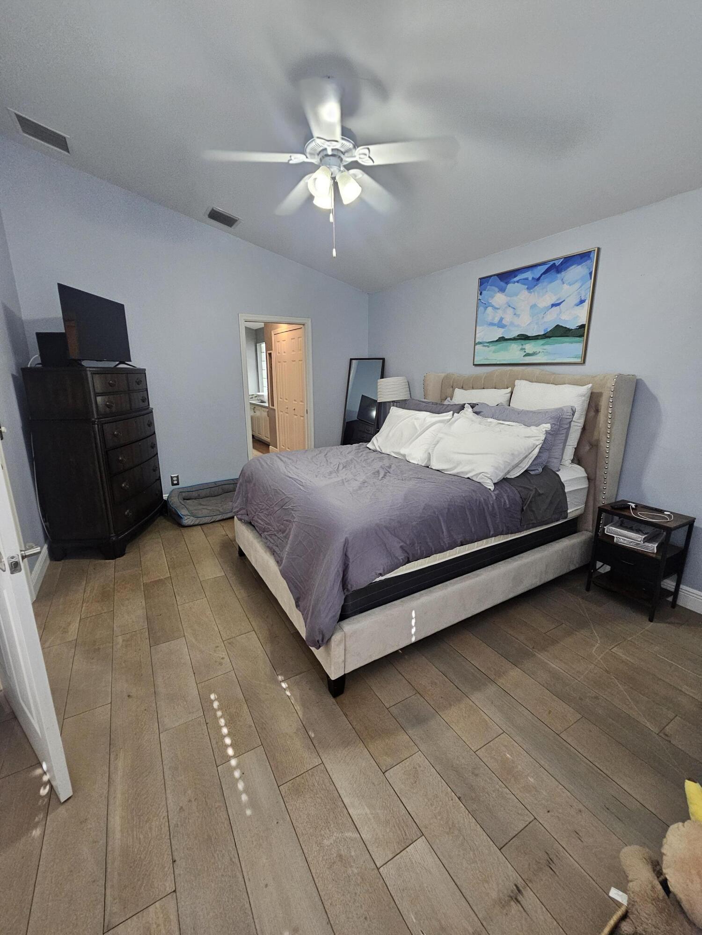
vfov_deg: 106.2
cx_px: 351
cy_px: 468
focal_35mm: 13
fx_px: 352
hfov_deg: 89.9
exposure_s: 1/60
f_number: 2.2
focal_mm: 2.2
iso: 400
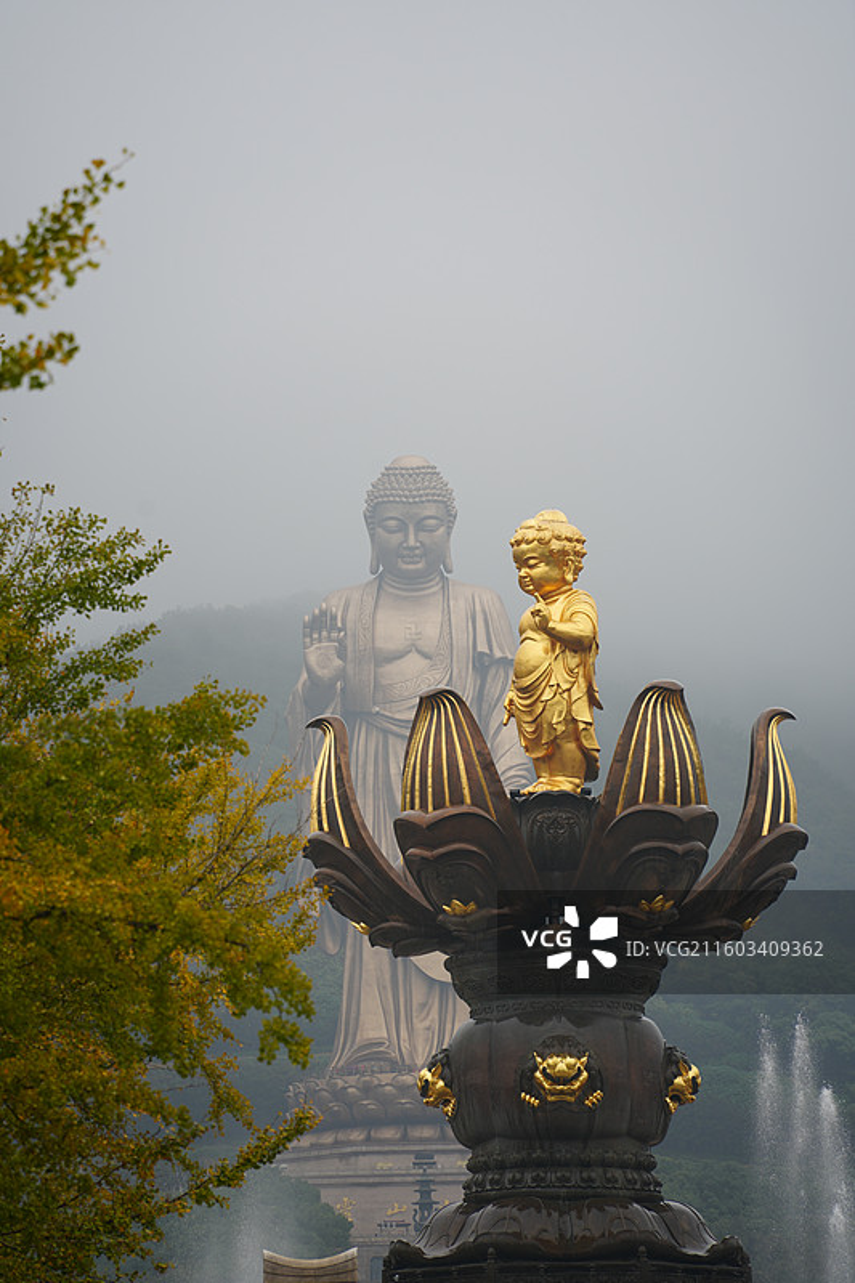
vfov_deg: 10.3
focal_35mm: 200
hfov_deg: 6.9
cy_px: 642
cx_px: 428
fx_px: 7128
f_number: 5.6
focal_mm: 200
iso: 125
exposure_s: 1/200
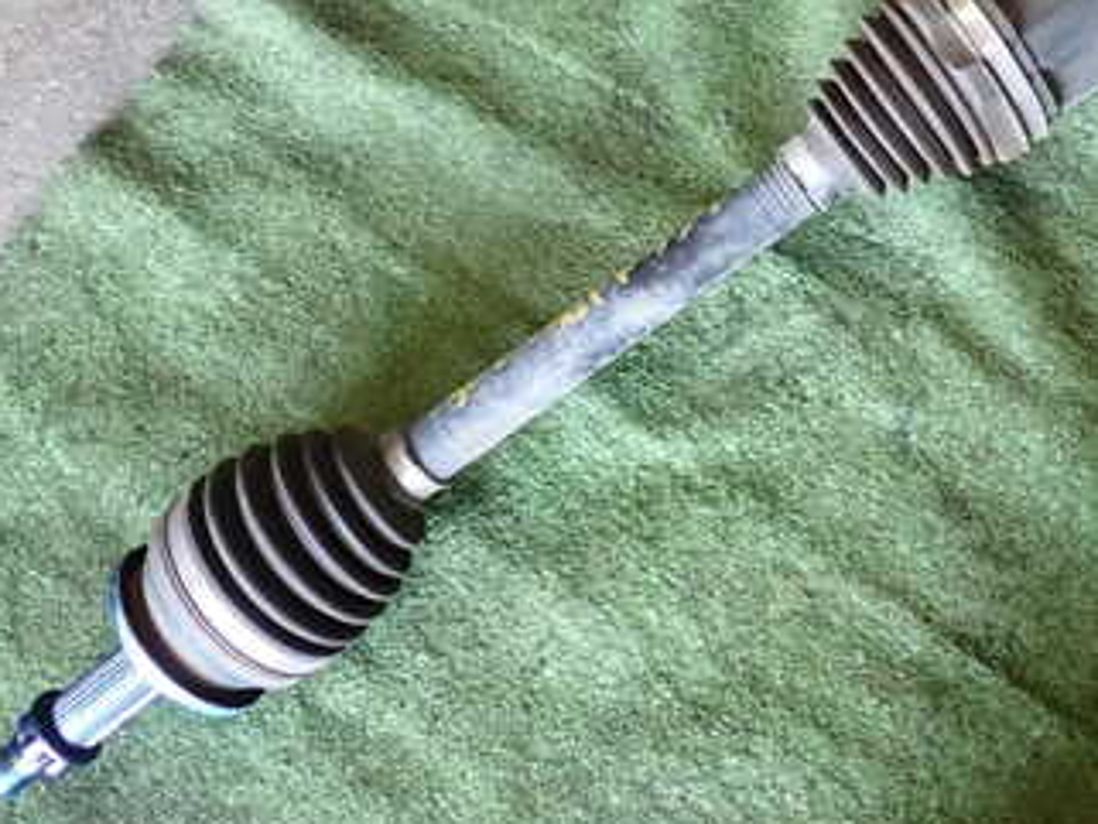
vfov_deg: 25.6
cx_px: 903
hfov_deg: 33.2
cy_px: 137
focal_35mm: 56
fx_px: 1777
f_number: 2.3
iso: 200
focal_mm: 5.4
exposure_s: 1/30
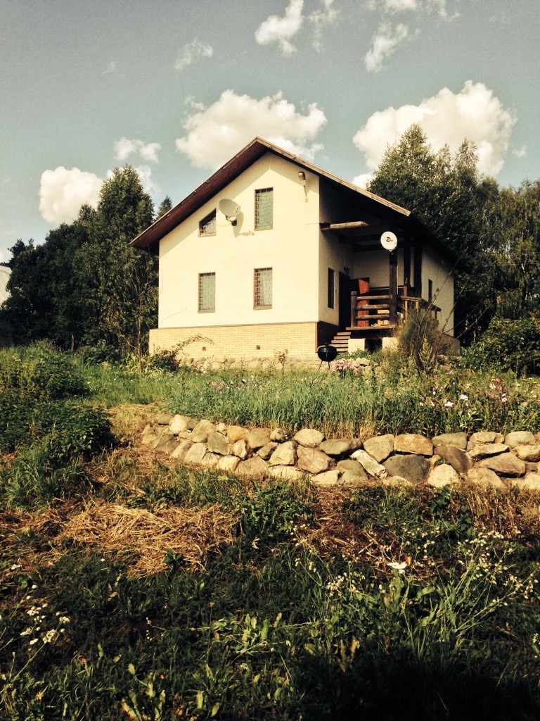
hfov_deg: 42.9
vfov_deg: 55.4
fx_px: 686
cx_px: 270
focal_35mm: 33
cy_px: 360
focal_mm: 4.12
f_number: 2.4
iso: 50
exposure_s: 1/2710
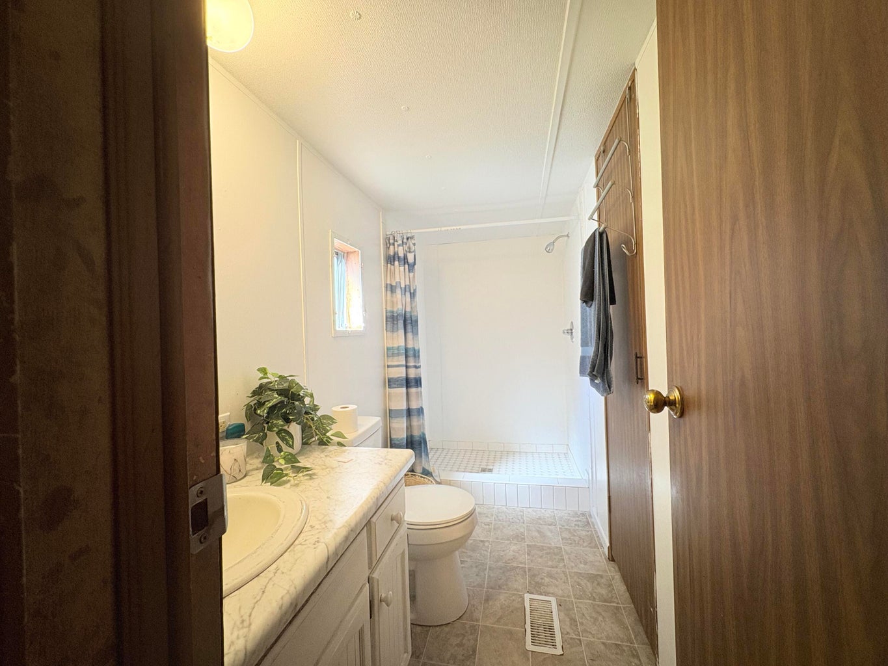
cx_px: 444
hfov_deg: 102.1
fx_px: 359
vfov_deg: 85.7
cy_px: 333
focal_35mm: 14
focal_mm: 2.22
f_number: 2.2
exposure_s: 1/60
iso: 125
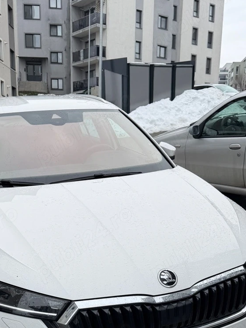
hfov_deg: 33.6
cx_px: 113
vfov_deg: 42.0
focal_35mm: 43
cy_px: 261
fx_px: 408
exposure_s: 1/2000
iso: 80
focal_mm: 6.76
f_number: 1.78
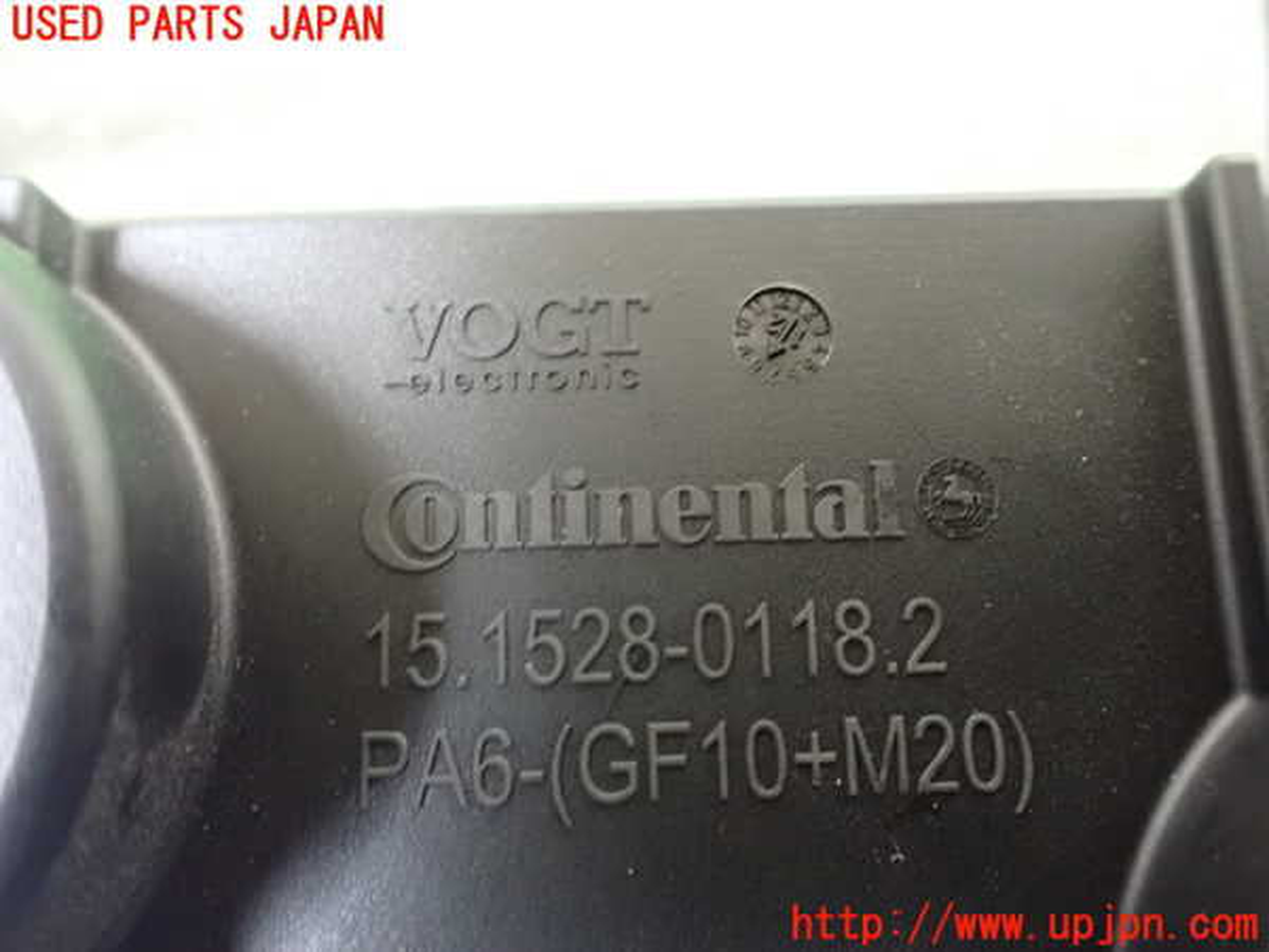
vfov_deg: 46.8
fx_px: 1100
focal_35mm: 30
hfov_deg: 60.0
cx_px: 634
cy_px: 476
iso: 1600
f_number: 2.3
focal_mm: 5.4
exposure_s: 1/20
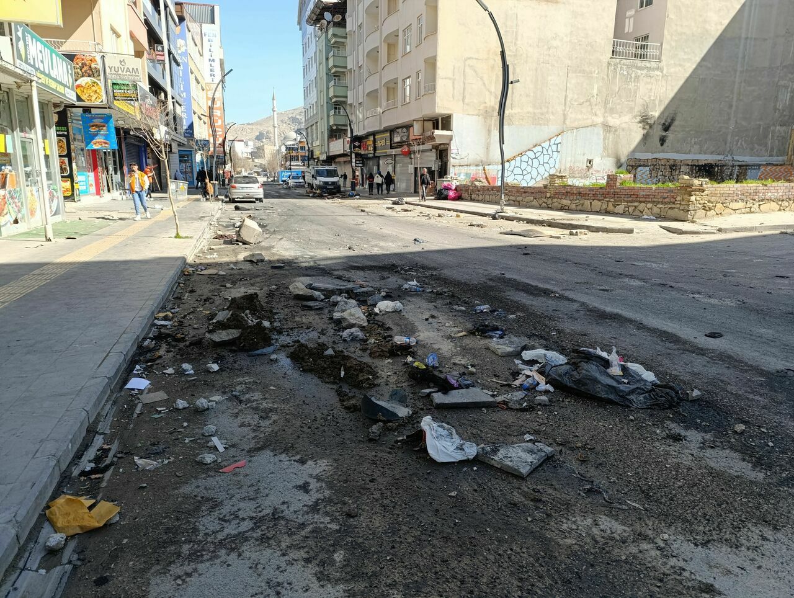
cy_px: 299
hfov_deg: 73.8
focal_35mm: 23
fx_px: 528
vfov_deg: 59.0
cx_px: 397
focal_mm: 6.14
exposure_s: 1/264
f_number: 1.6
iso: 50
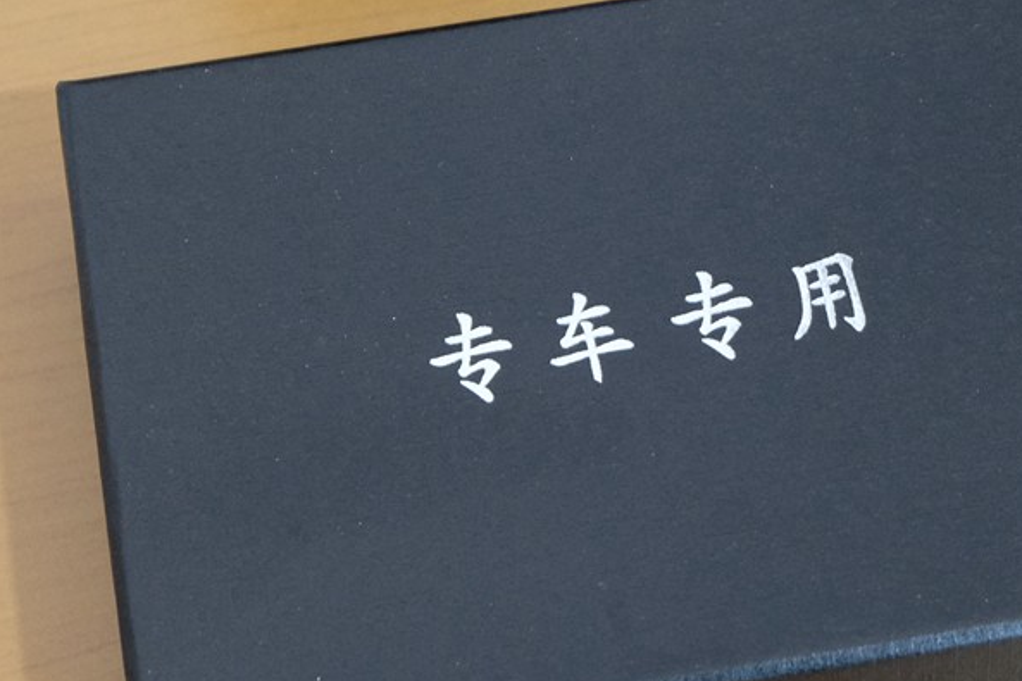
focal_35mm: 148
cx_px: 636
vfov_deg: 9.3
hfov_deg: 13.9
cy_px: 386
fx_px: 4200
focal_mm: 43.4
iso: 2000
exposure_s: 1/30
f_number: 5.6
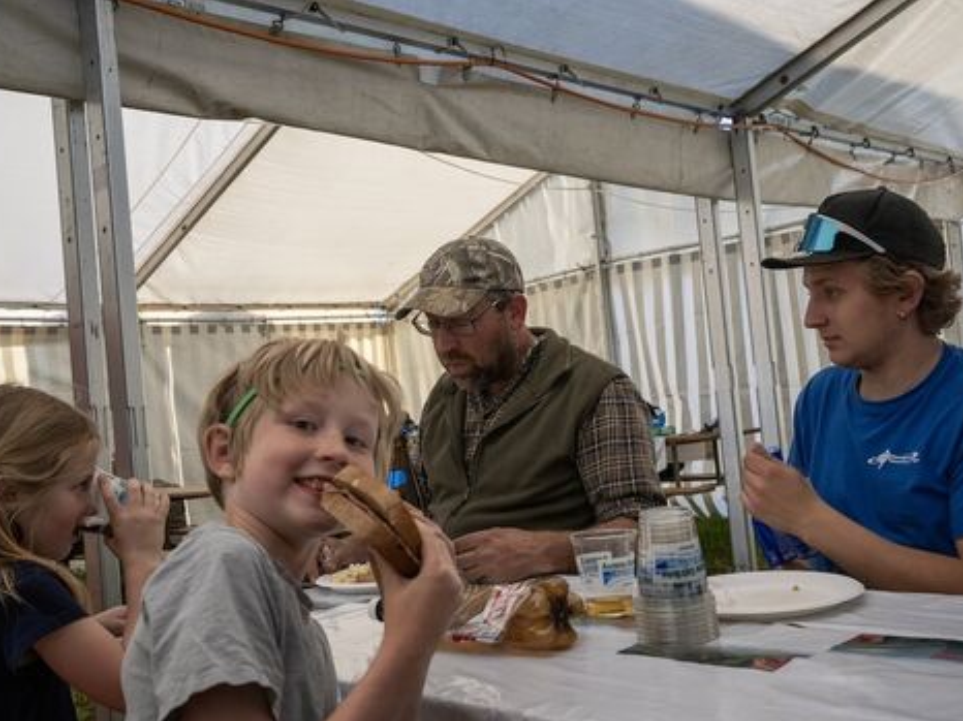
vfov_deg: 36.8
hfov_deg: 47.9
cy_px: 370
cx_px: 496
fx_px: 1084
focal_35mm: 39
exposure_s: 1/100
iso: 360
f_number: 8
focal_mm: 35
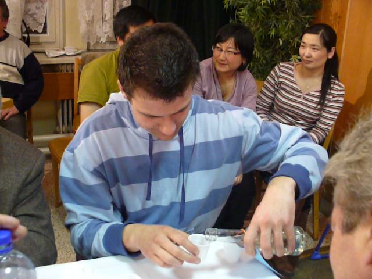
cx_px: 186
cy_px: 140
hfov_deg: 39.7
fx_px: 516
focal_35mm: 48
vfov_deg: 30.3
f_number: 3
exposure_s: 1/30
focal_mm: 7.9
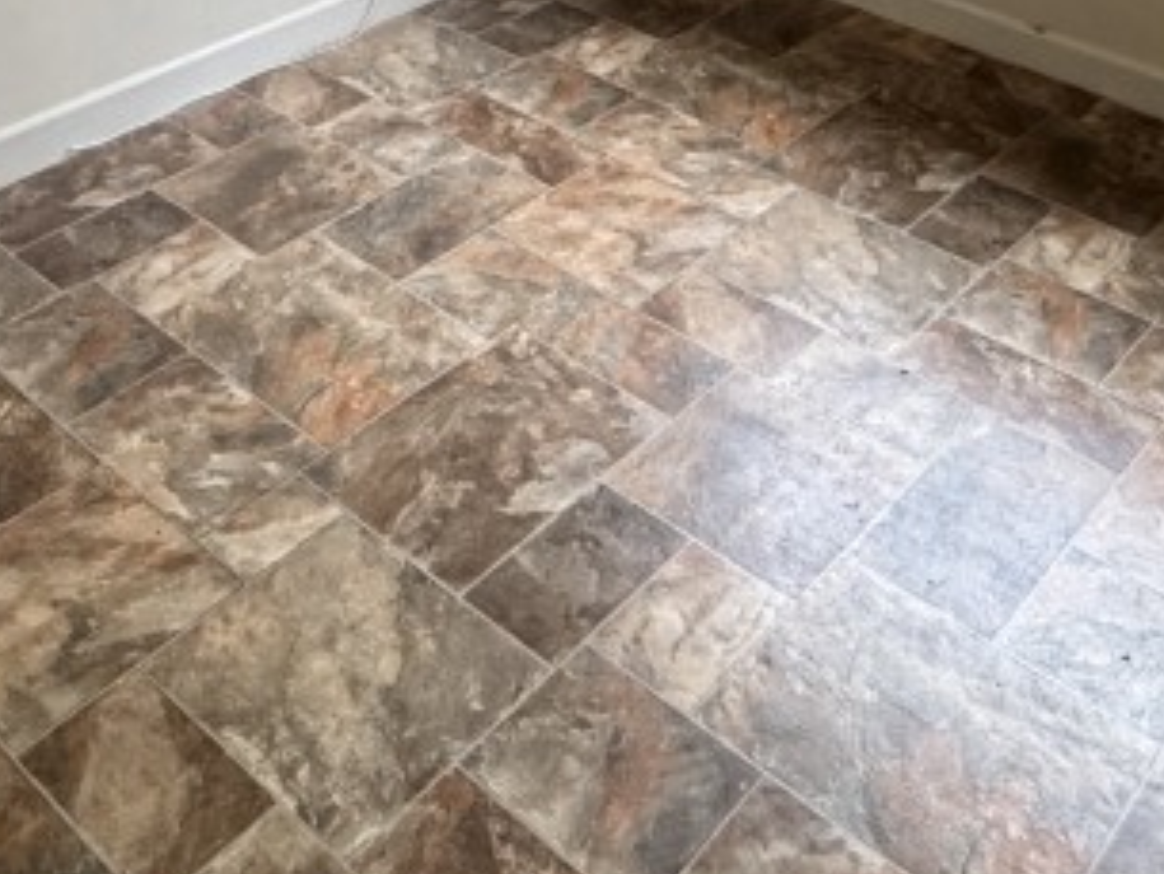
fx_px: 1581
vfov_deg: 27.3
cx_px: 618
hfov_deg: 40.4
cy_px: -168
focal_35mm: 47
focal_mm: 2.22
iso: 320
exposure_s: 1/68
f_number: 2.2
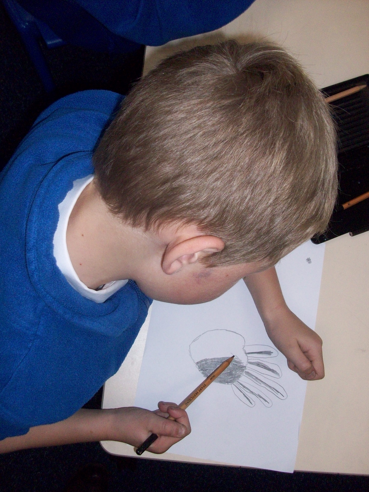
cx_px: 184
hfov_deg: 41.8
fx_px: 483
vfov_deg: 54.0
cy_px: 246
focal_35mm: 34
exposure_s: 1/512
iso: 200
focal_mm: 5.7
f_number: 2.8
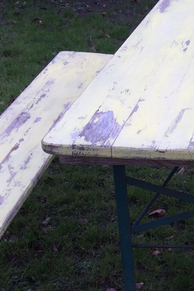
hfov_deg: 14.0
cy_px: 225
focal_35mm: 93
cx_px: 264
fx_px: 752
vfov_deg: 21.7
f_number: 2.4
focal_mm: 3.3
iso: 32
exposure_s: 1/235
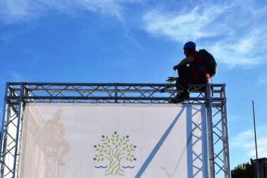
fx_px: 278
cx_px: 134
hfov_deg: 51.3
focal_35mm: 38
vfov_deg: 35.5
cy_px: 89
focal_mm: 25
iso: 200
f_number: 9
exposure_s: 1/320
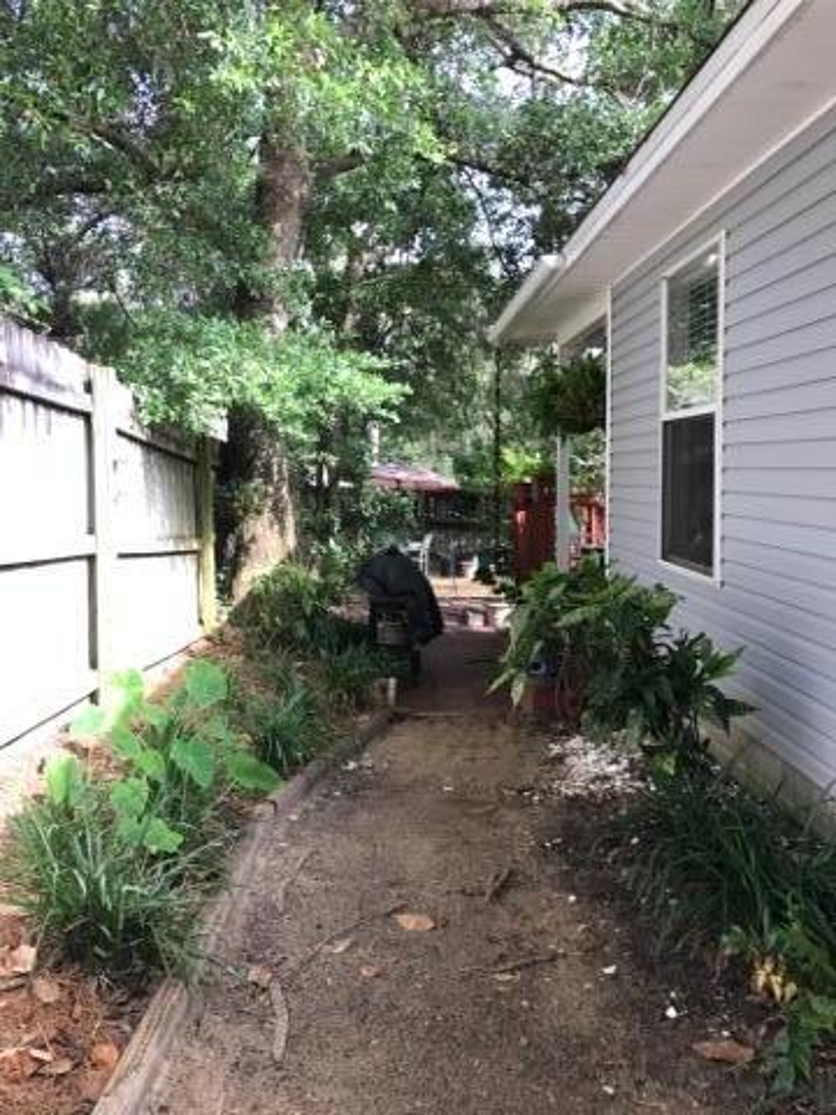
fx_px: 902
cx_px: 418
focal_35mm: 28
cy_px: 558
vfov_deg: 63.4
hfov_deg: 49.7
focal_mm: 3.99
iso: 20
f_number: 1.8
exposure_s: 1/112
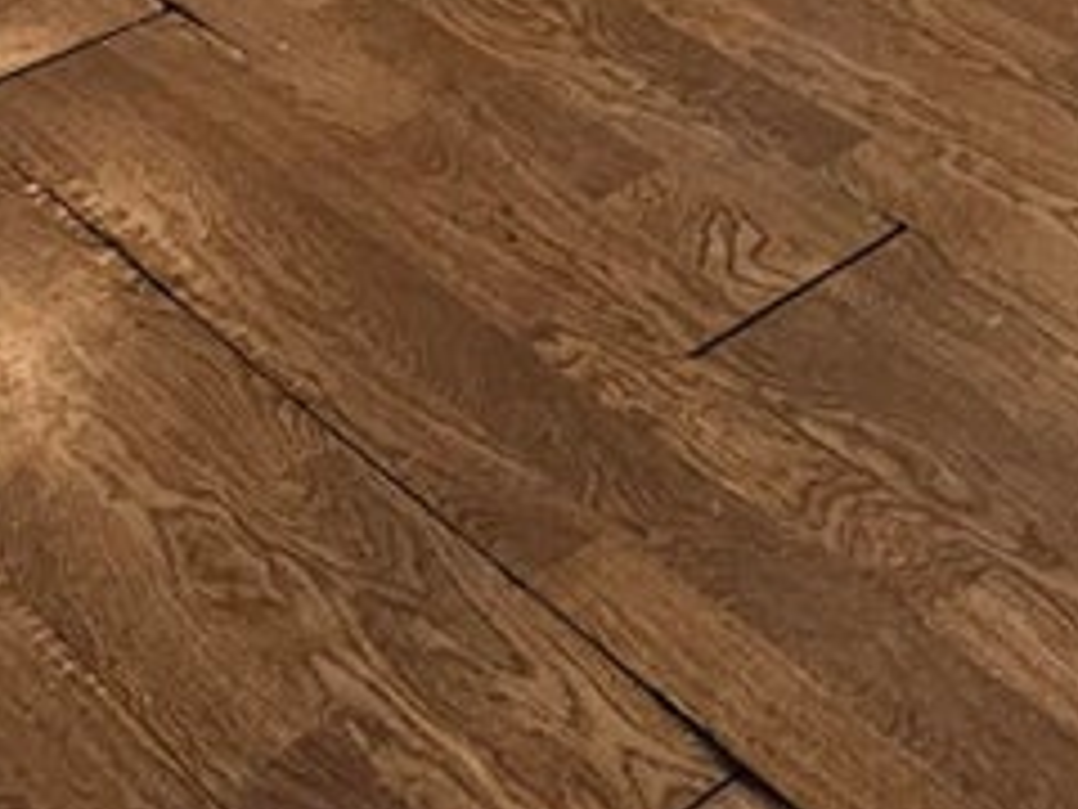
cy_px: -989
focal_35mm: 74
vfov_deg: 14.7
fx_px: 2304
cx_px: 1444
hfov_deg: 23.0
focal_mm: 2.2
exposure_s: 1/60
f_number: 2.2
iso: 160
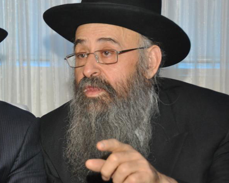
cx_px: 40
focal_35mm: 122
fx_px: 827
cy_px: 79
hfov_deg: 15.6
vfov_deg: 12.6
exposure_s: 1/60
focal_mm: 50
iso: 800
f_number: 4.8
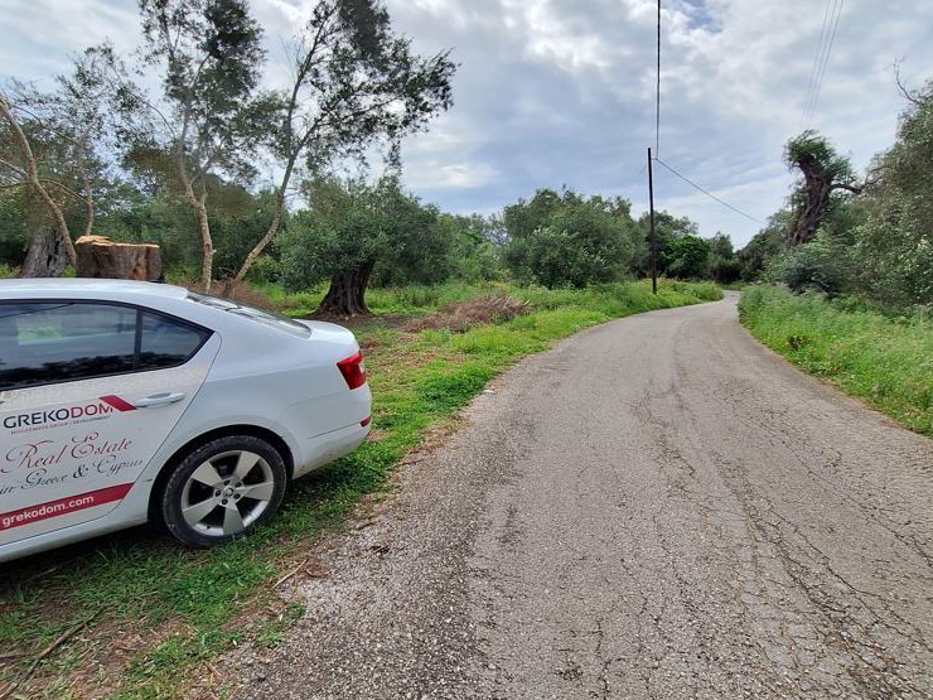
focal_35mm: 18
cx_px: 479
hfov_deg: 87.7
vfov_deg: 71.0
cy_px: 286
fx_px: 485
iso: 40
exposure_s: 1/2273
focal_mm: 1.74
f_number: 2.2
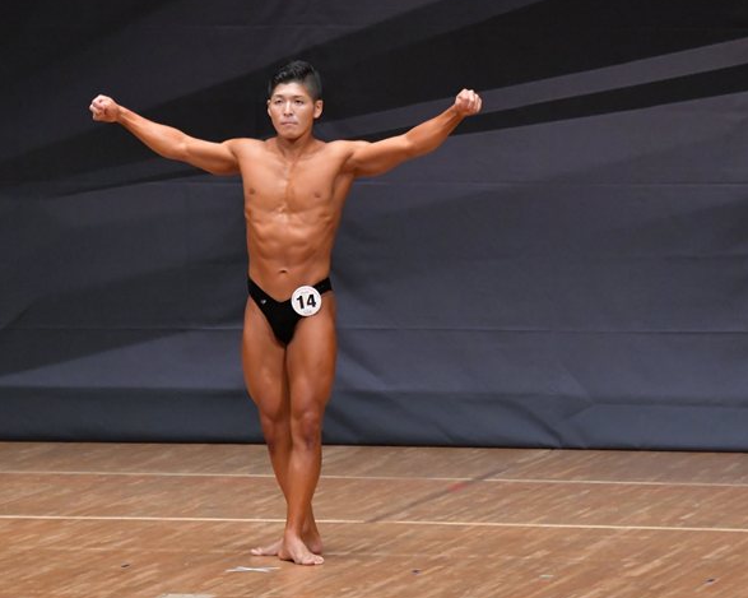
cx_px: 329
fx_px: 6992
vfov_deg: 4.9
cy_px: 292
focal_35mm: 316
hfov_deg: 6.1
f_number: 5.6
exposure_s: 1/400
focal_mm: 170
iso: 6400
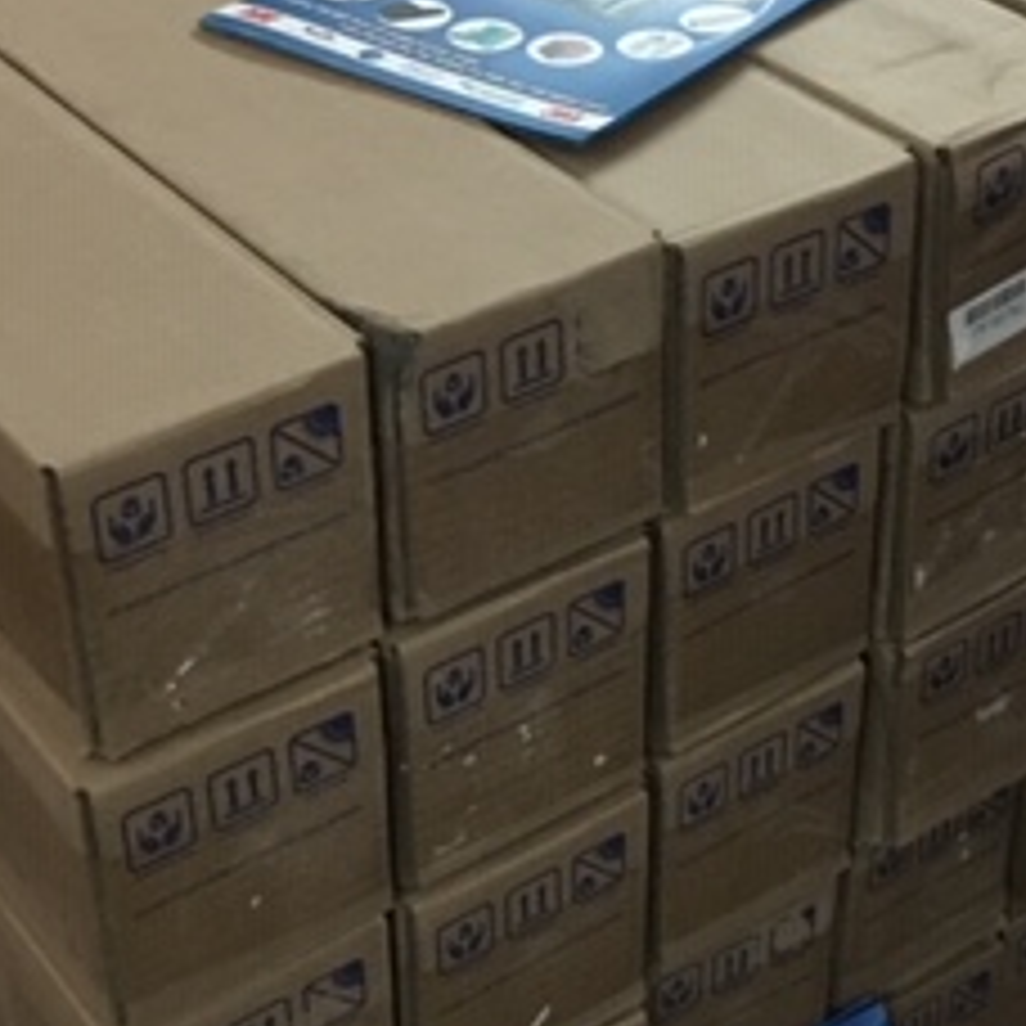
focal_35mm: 72
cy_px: 518
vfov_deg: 24.0
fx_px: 2414
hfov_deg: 24.0
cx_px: 562
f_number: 2.2
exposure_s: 1/8
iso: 160
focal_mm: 4.15
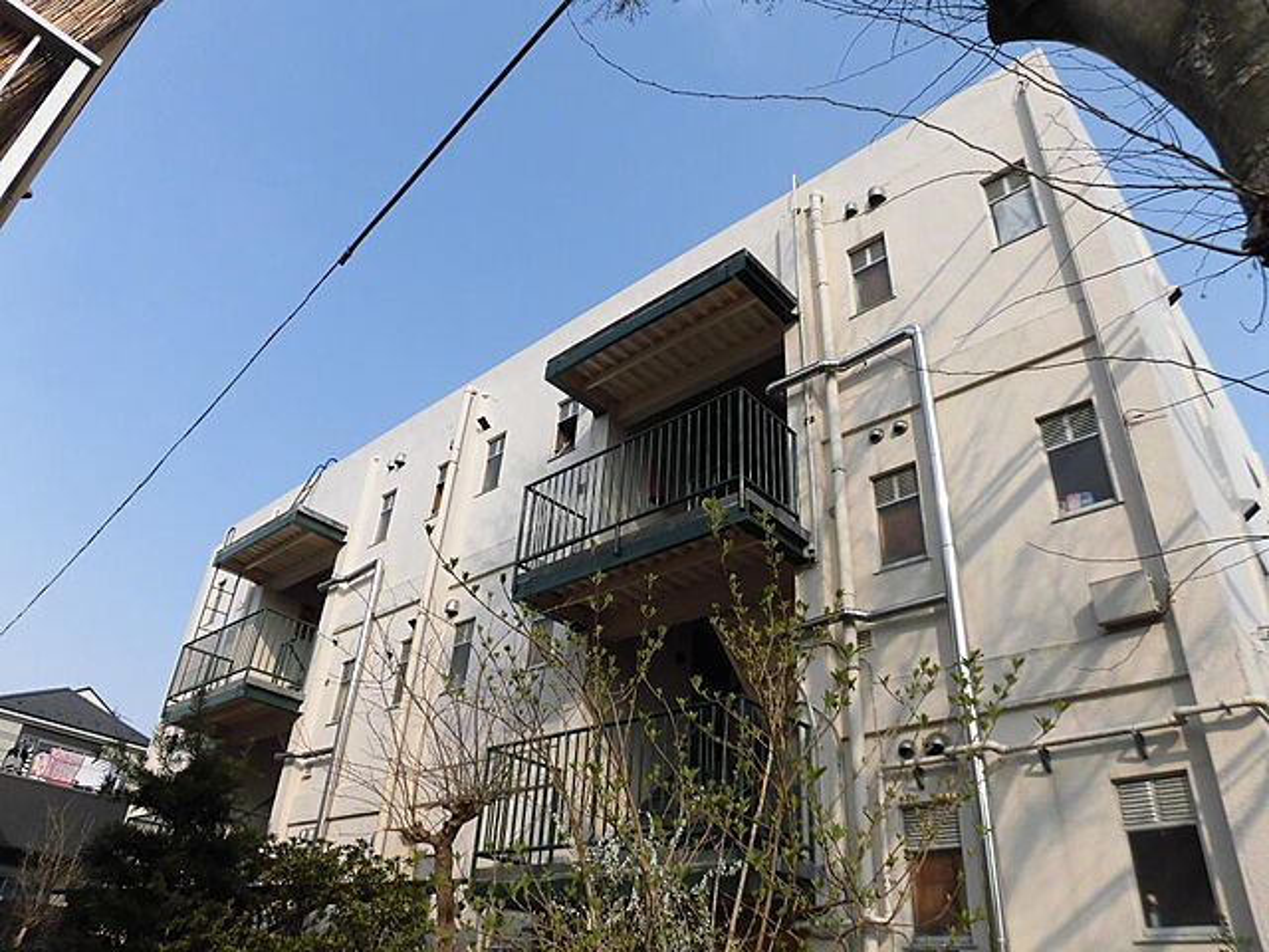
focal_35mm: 24
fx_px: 880
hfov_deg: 71.6
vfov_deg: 56.8
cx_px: 634
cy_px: 476
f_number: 7.8
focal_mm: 4.3
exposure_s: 1/200
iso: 100
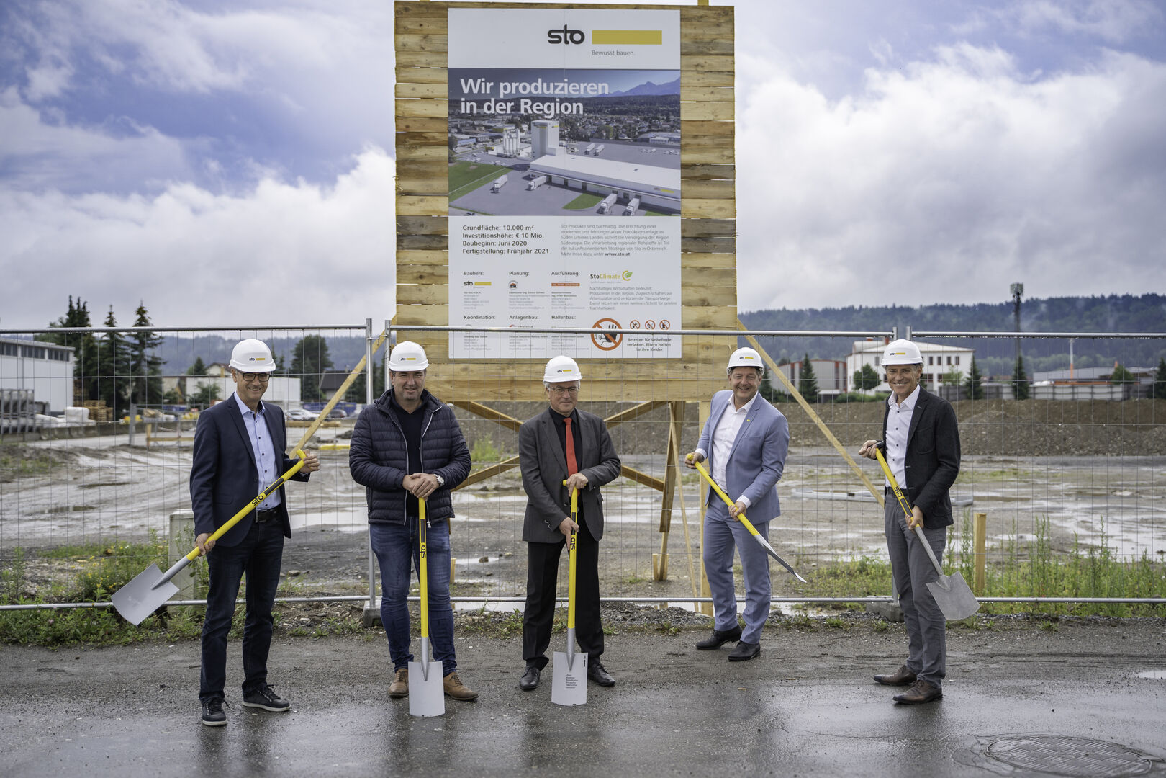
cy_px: 389
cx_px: 583
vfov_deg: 31.9
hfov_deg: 46.4
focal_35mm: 42
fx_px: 1360
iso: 100
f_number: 2.8
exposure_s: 1/2000
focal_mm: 42
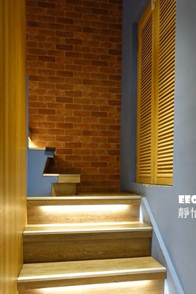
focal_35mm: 35
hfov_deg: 37.6
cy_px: 185
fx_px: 286
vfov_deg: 53.8
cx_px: 121
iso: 200
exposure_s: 1/30
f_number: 1.8
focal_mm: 8.8
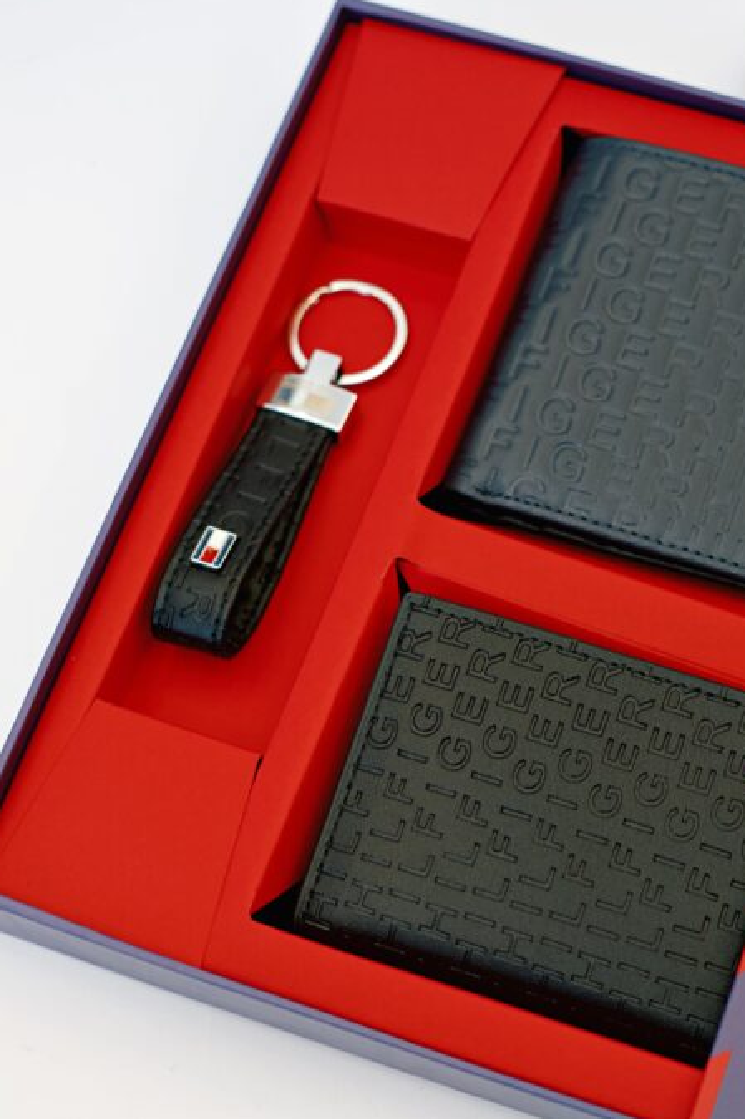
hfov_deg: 17.8
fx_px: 2360
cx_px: 584
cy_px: 555
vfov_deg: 26.7
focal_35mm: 76
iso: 1600
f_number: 3.2
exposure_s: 1/160
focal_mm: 50
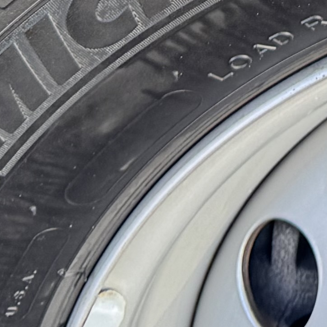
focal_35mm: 167
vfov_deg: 9.1
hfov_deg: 9.8
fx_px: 1785
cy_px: -524
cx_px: 631
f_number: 1.78
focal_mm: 6.76
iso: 80
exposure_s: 1/121
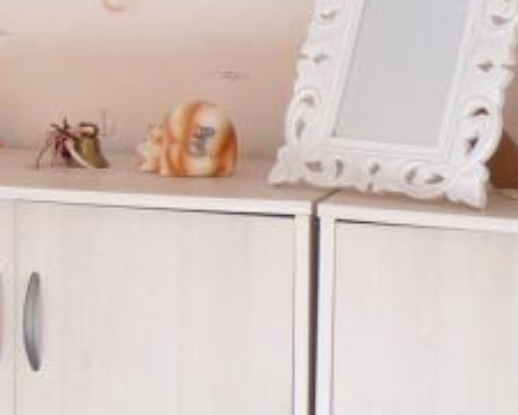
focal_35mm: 120
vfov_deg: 12.8
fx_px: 1840
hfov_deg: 14.3
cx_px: -391
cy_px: 85
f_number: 2.8
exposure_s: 1/40
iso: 100
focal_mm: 4.8
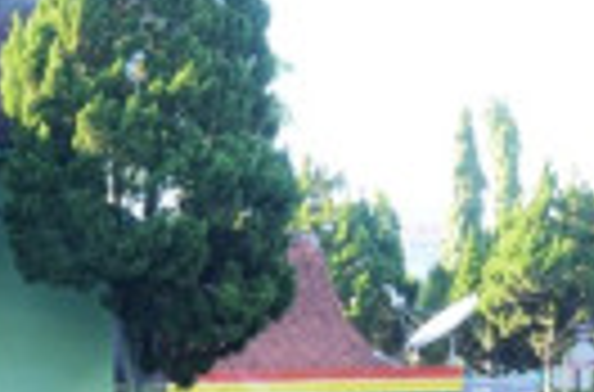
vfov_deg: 7.5
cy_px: 696
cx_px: 288
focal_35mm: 177
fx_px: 2910
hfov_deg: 11.7
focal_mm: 26
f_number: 4
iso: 100
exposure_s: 1/40
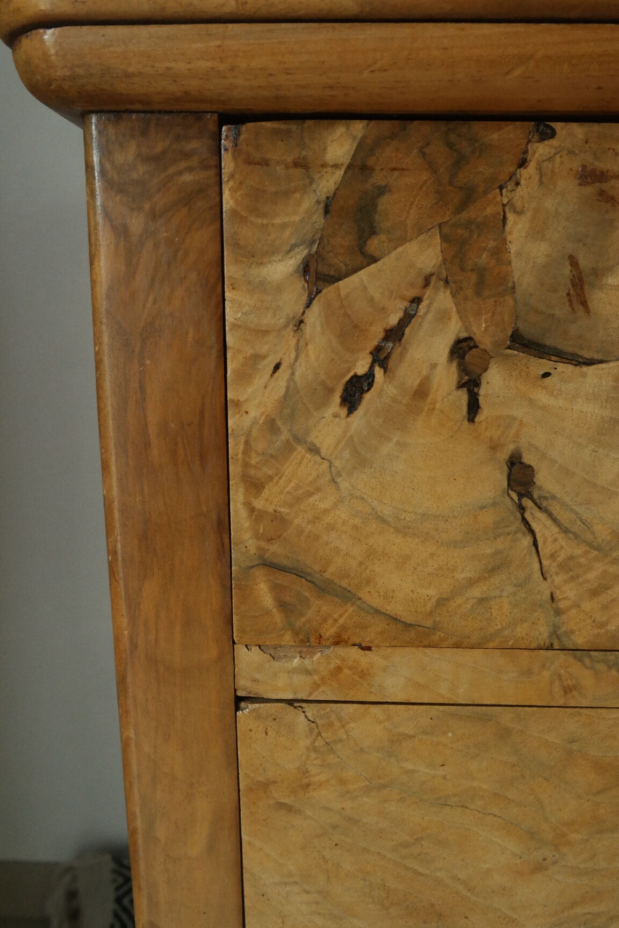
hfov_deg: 43.6
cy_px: 464
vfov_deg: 61.9
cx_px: 310
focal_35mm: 30
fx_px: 774
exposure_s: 1/30
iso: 1600
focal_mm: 20
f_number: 5.6
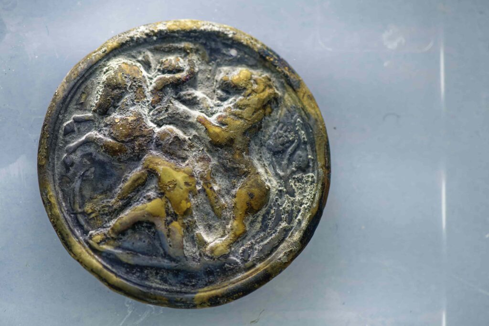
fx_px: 1426
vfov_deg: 13.0
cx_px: 244
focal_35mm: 105
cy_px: 163
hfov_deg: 19.5
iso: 800
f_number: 5.6
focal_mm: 105
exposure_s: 1/160
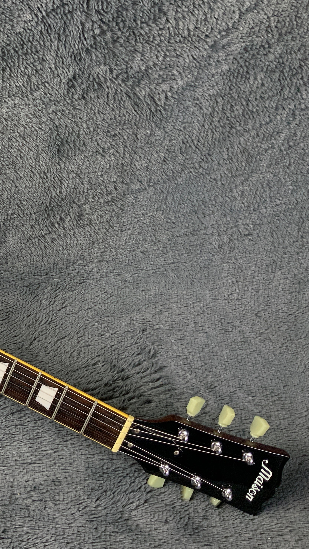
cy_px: 275
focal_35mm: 43
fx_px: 626
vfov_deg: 47.4
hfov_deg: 25.0
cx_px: -62
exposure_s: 1/60
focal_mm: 3
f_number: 1.8
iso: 40
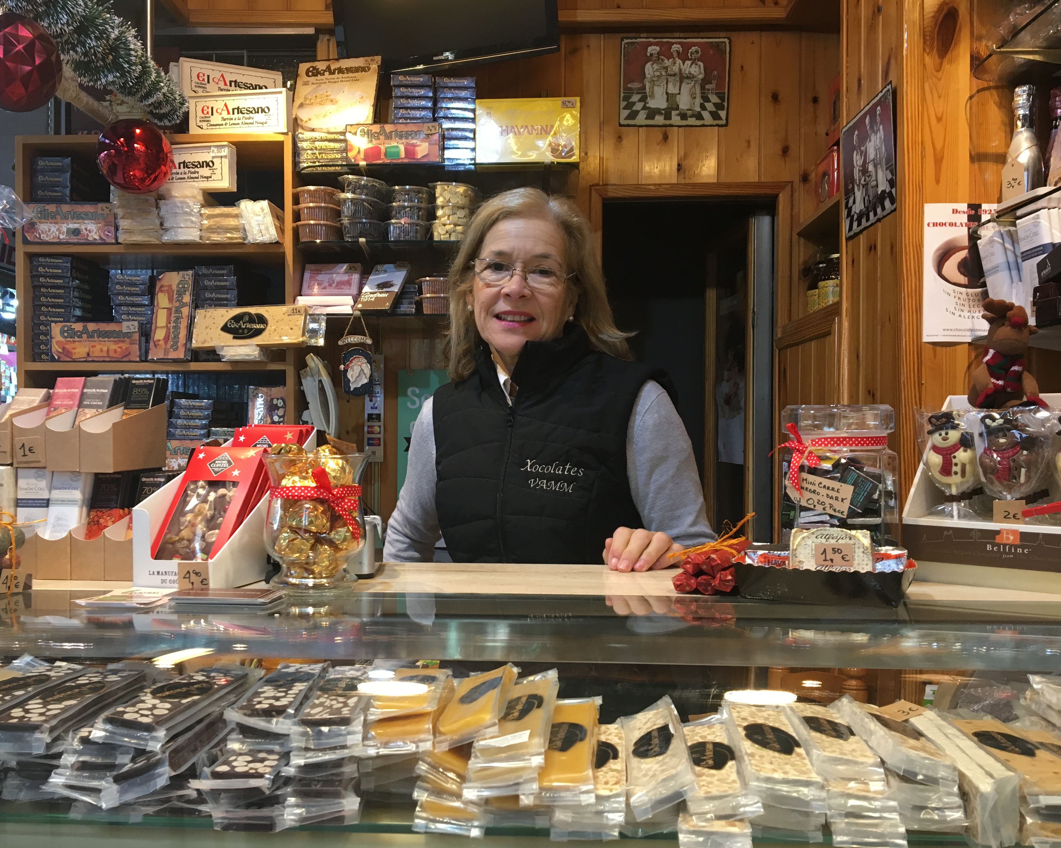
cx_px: 489
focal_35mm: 31
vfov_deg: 47.1
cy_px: 433
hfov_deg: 57.1
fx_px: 973
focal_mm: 4.15
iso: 100
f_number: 2.2
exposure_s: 1/33
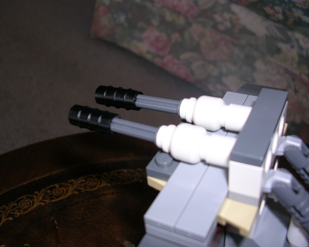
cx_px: 149
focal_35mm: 40
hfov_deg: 45.8
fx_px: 366
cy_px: 125
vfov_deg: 37.3
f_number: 2.8
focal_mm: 5.8
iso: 50
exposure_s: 1/60.1
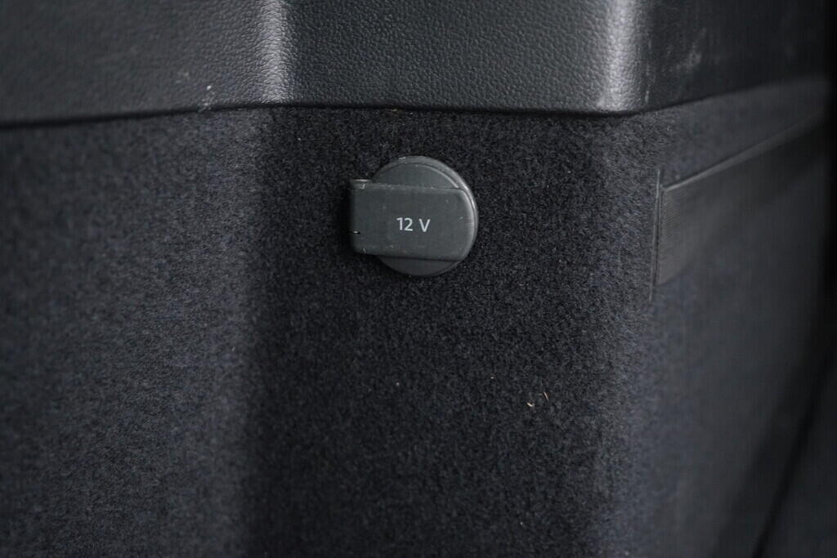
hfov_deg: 53.1
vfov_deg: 36.9
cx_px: 418
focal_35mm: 36
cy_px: 279
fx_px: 837
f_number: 2.8
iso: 2000
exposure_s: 1/40
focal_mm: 24
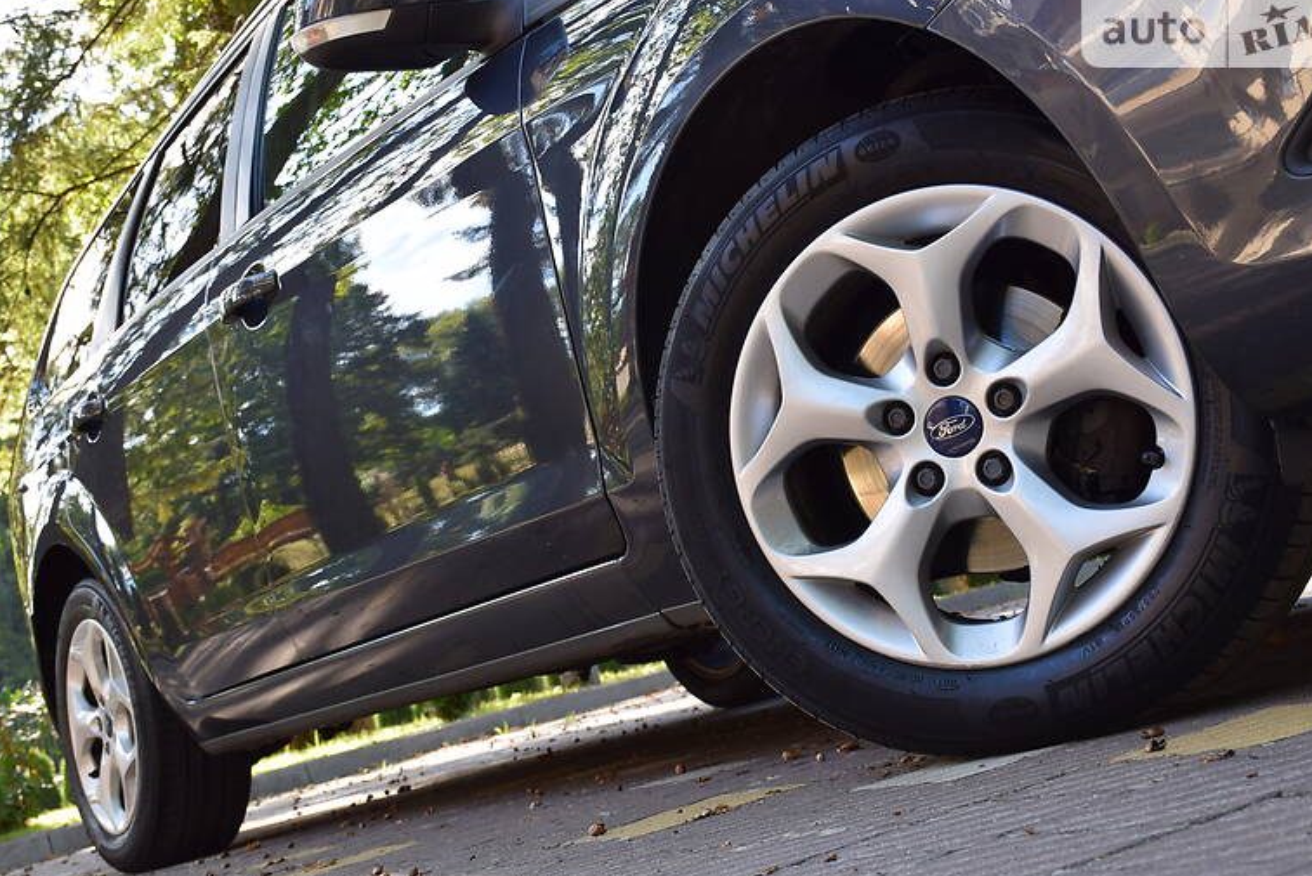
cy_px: 436
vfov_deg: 25.1
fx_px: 1969
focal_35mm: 54
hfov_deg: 36.9
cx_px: 663
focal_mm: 34
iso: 400
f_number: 8
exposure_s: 1/80
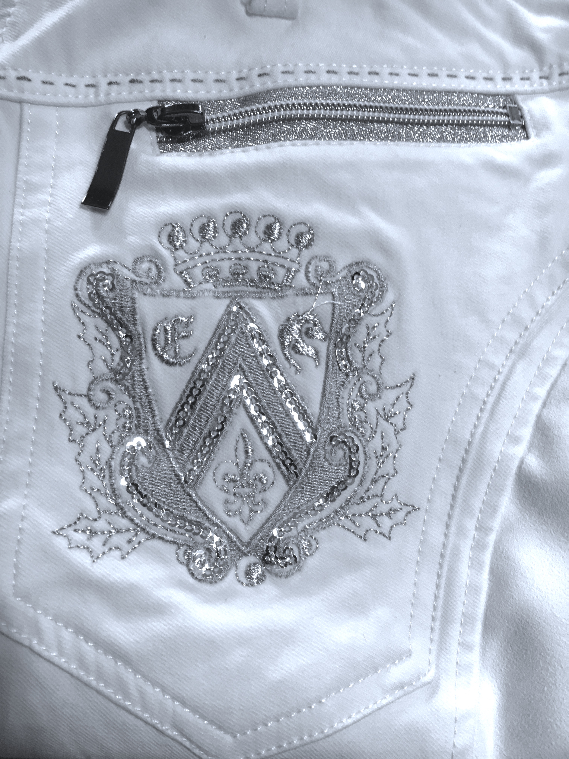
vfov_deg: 61.7
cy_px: 380
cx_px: 284
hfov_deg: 48.2
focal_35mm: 29
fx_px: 636
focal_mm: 4.15
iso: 100
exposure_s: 1/30
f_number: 2.2
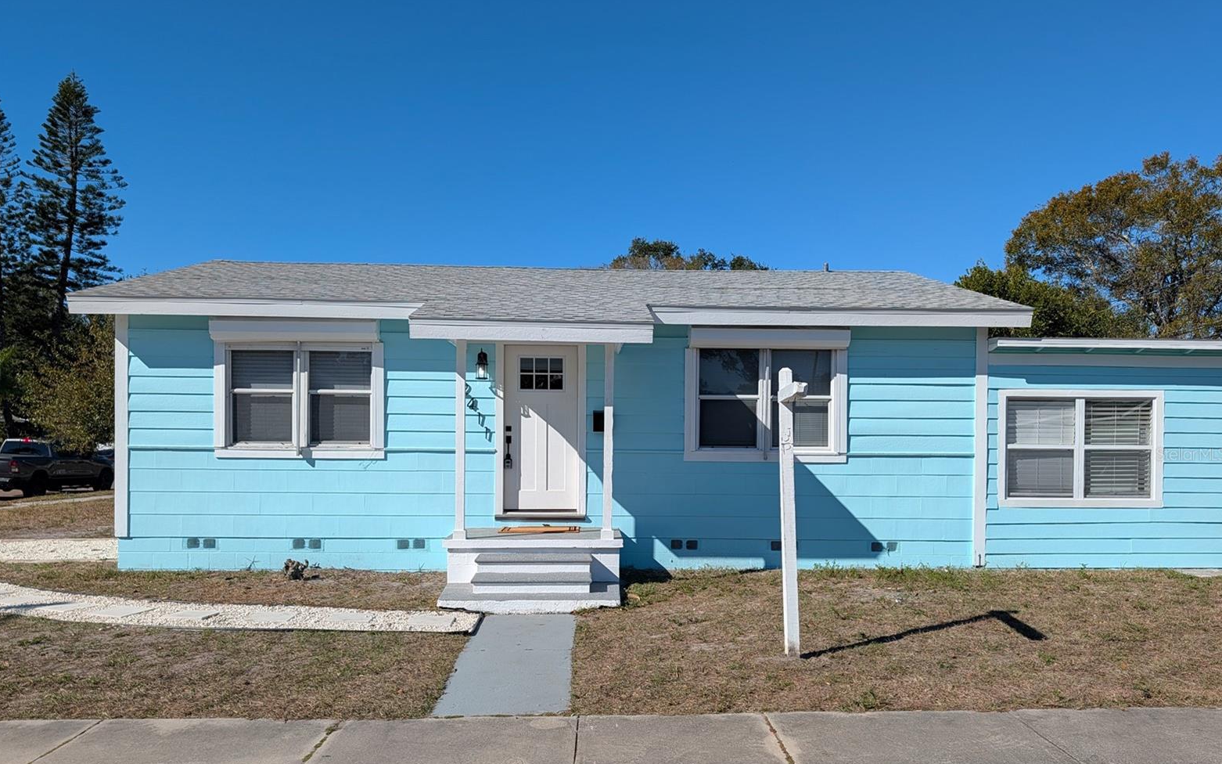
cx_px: 606
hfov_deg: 70.4
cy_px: 454
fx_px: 866
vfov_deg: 47.3
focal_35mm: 26
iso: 19
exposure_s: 1/1835
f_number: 1.68
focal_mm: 6.9
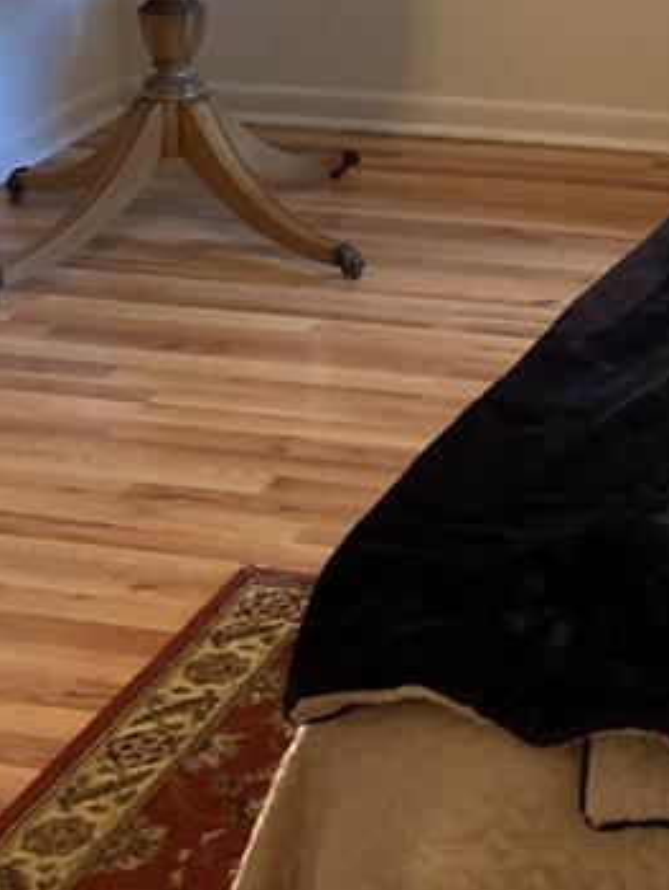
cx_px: 773
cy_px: -249
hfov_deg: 15.0
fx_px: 2471
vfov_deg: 19.0
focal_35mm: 96
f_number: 1.8
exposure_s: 1/60
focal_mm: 3.99
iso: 80
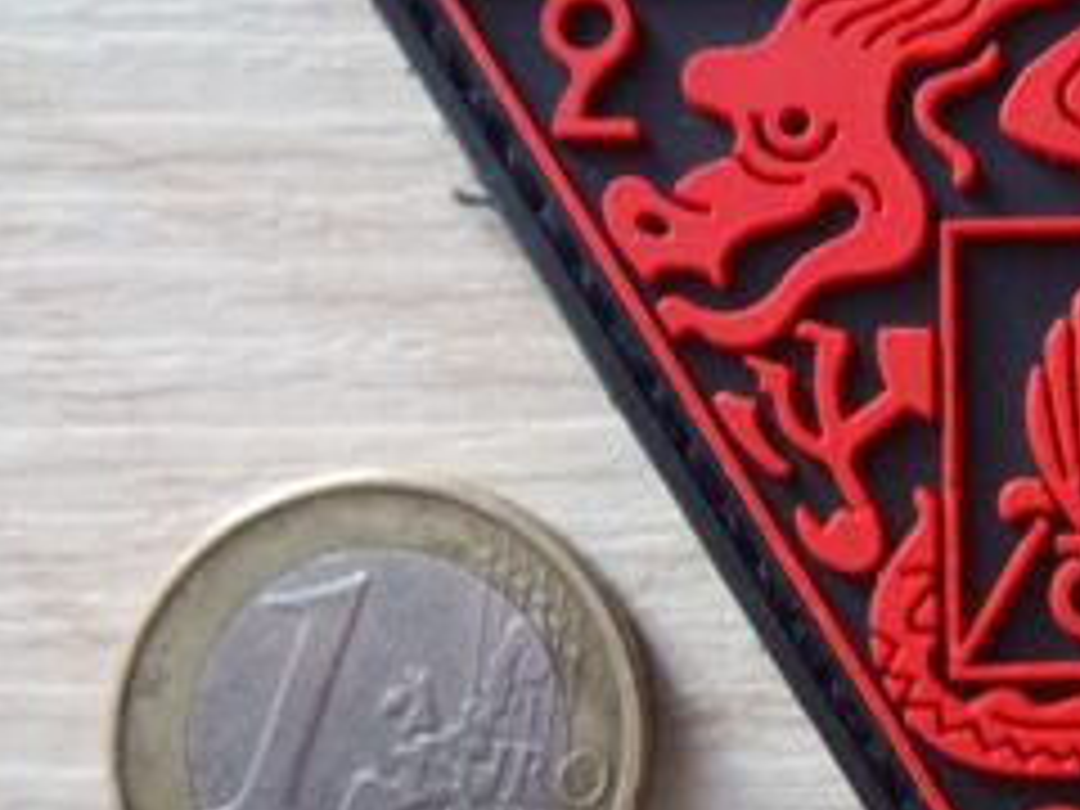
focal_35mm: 56
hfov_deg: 32.1
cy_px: 482
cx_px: 1035
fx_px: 1747
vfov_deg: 26.1
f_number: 3.5
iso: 160
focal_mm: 5.05
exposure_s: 1/10
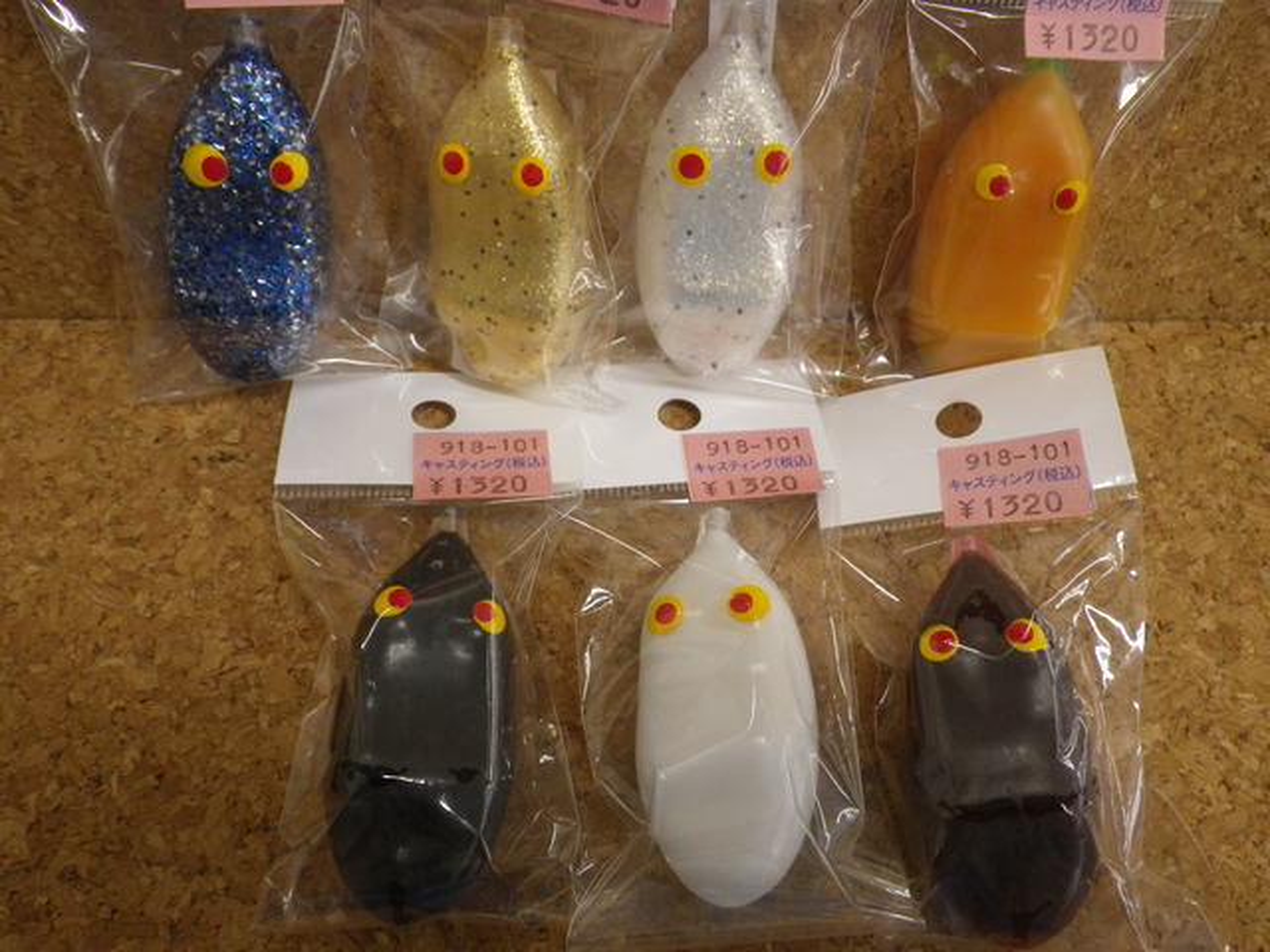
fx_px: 1247
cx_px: 635
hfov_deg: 54.0
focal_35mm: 34
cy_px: 476
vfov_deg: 41.8
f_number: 3.8
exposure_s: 1/50
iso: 200
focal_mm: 6.1
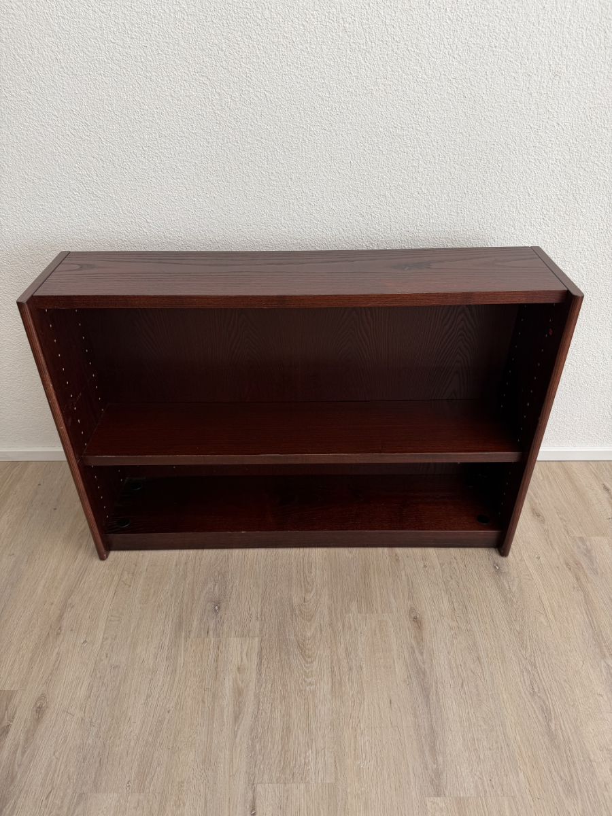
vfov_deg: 71.6
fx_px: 566
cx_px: 306
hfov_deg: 56.8
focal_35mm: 24
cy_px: 408
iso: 80
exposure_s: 1/121
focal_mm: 6.8
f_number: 1.8
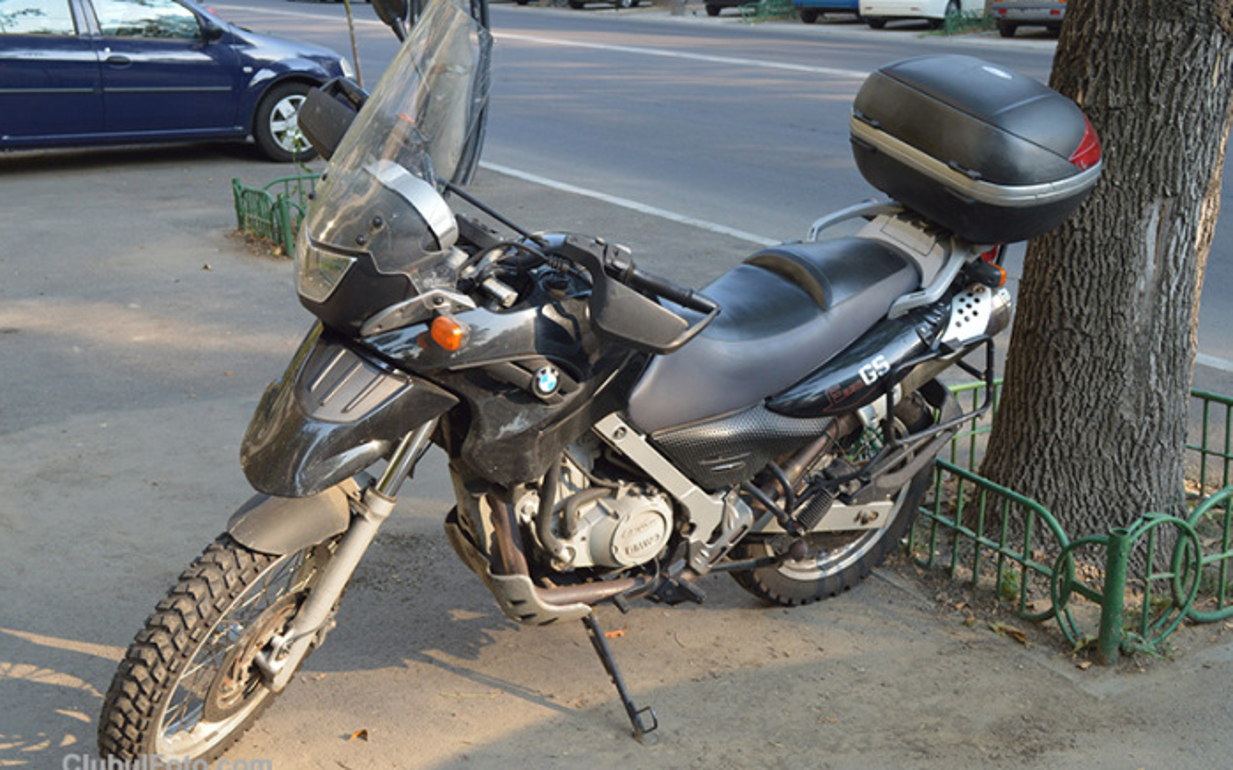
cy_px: 406
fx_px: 1546
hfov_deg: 43.5
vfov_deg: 28.0
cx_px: 616
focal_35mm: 46
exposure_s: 1/160
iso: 400
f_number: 6.3
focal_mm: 30
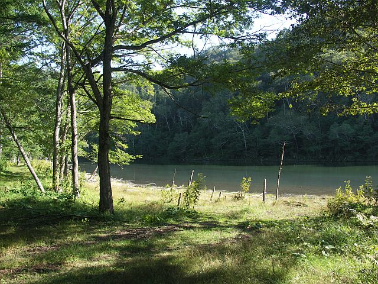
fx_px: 306
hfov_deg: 63.4
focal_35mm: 28
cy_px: 142
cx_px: 189
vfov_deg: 49.7
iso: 50
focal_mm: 7.2
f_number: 3.5
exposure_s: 1/100
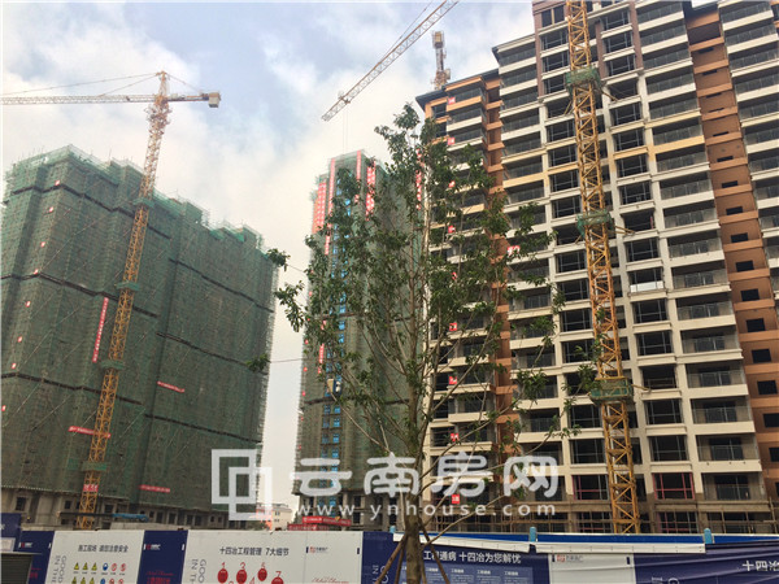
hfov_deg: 61.7
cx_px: 390
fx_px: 653
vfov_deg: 48.2
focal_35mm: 29
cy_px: 292
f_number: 2.2
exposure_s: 1/774
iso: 32
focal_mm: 4.15
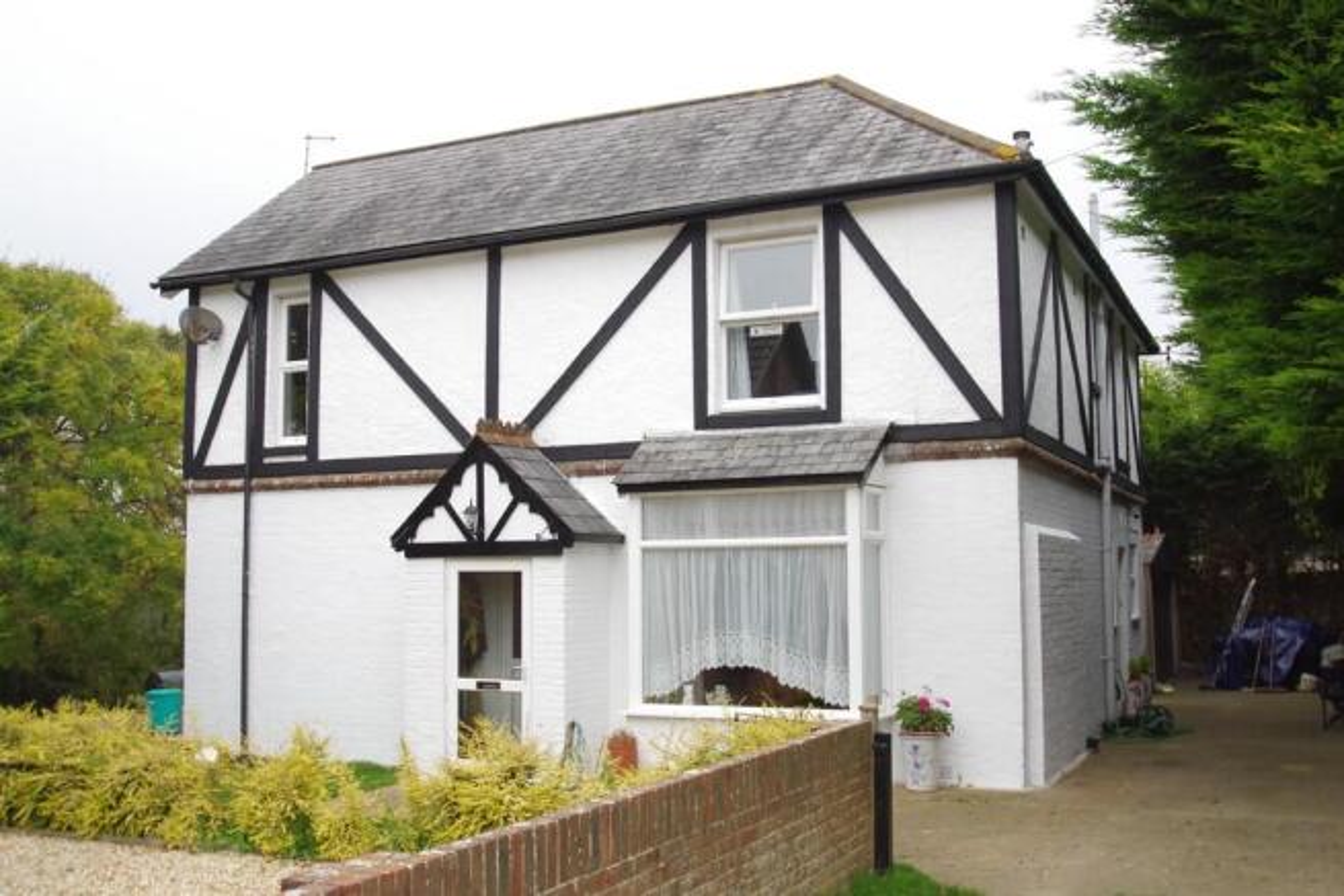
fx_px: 1344
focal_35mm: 36
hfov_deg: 53.1
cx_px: 672
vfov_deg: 36.9
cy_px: 448
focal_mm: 24
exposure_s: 1/400
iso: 800
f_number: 10
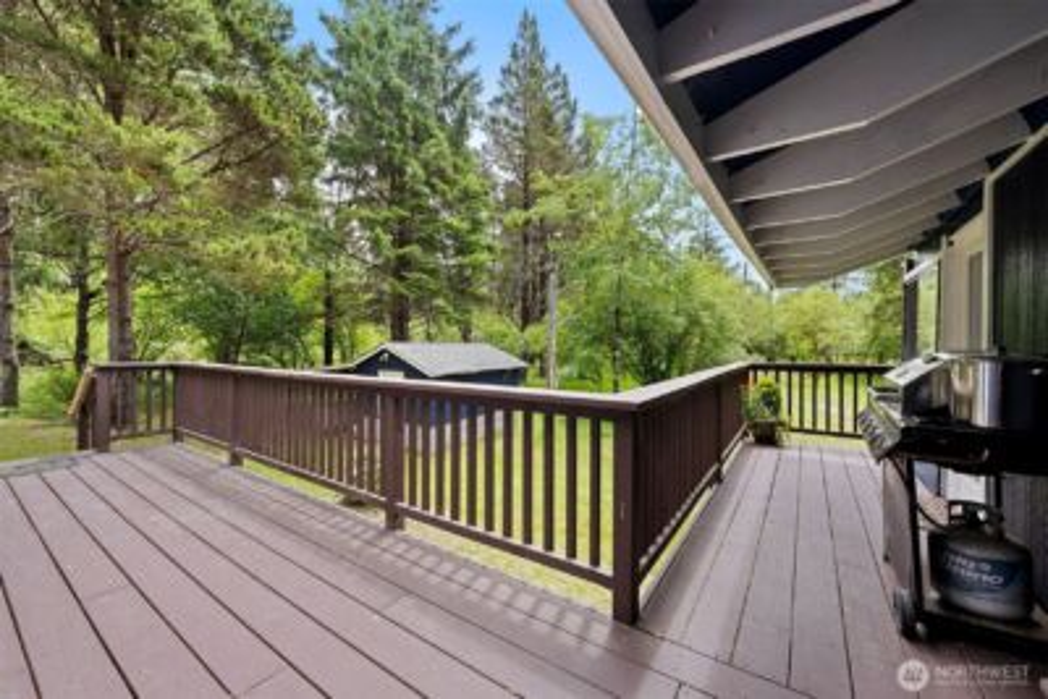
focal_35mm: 14
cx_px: 524
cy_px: 350
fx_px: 408
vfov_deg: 81.3
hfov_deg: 104.2
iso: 200
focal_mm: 14
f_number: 5
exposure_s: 1/200
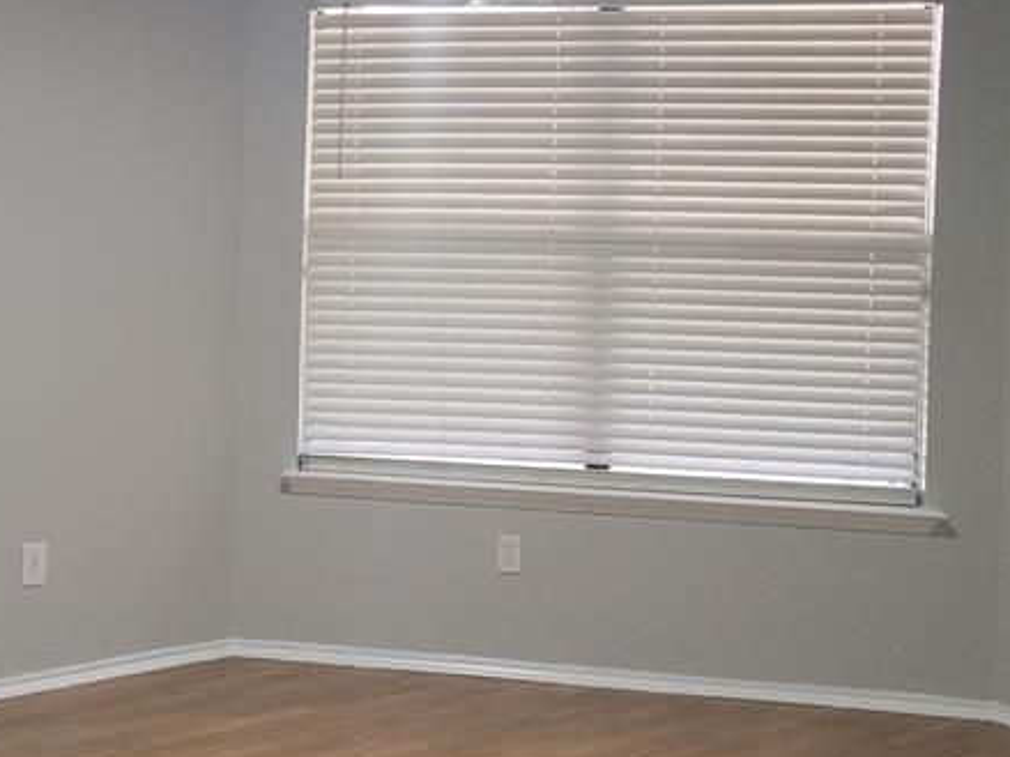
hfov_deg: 33.0
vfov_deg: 25.8
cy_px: 198
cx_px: 152
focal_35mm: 56
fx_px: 1633
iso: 125
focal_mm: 6.7
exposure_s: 1/17.2
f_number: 1.8
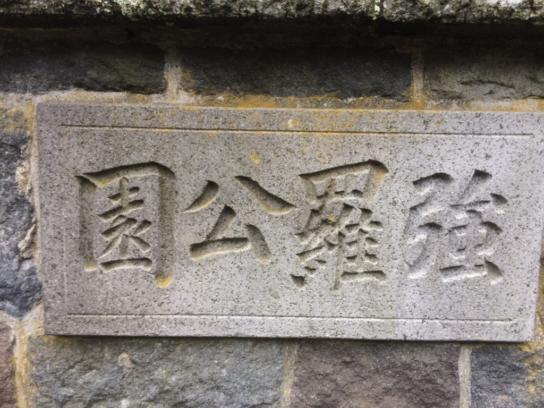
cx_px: 272
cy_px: 204
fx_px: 456
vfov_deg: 48.2
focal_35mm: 29
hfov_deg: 61.7
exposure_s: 1/120
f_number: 2.2
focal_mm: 4.15
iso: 32
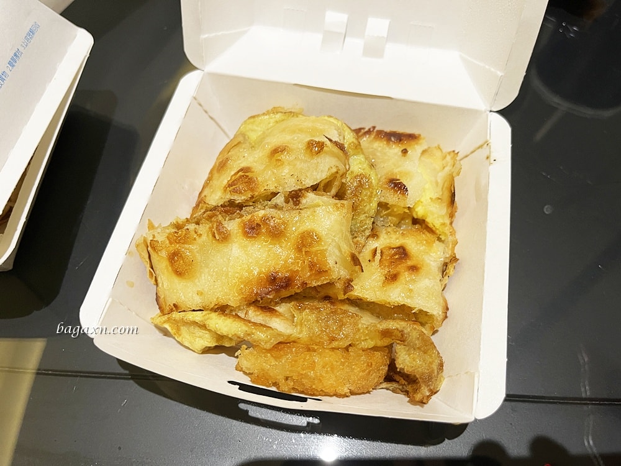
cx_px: 310
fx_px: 466
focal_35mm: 26
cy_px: 233
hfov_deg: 67.3
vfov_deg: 53.1
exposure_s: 1/60
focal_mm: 5.1
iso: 200
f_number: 1.6
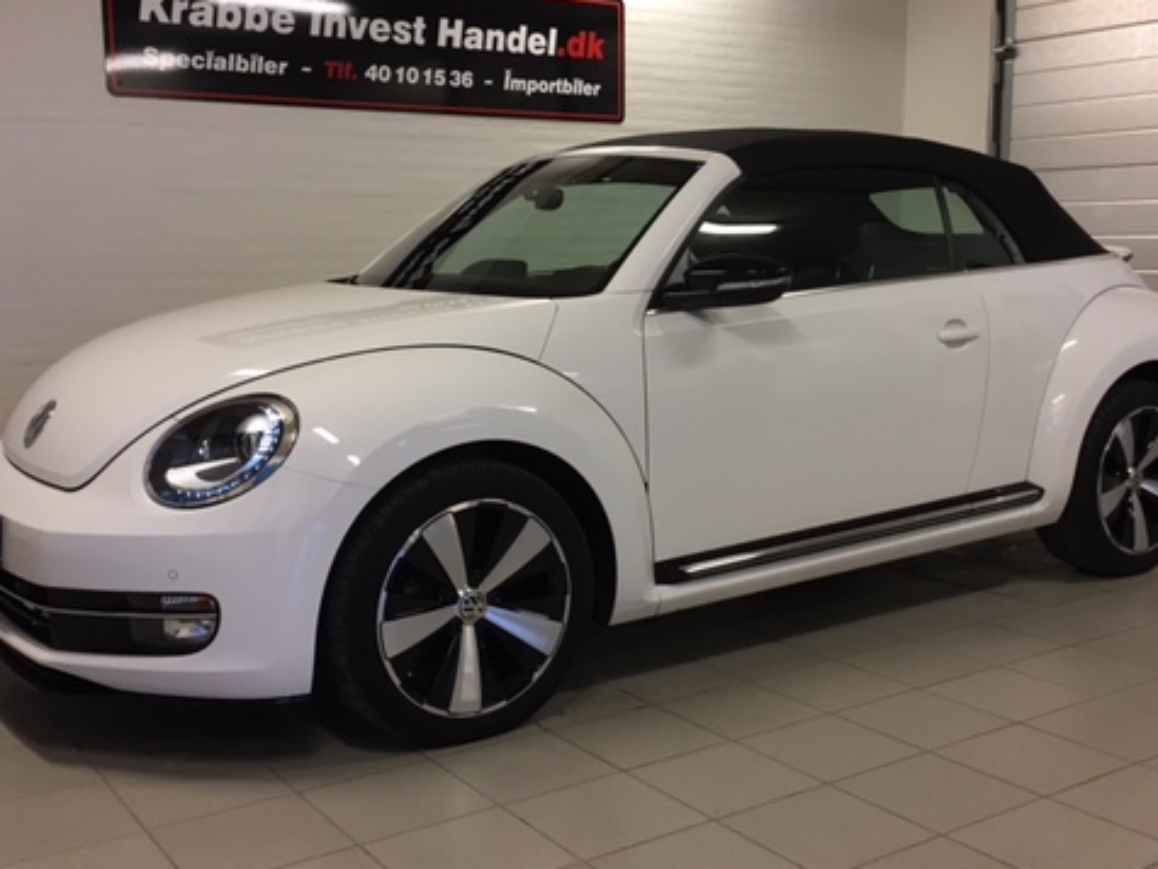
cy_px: 404
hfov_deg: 47.8
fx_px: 1305
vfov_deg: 36.8
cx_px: 611
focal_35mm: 39
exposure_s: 1/33
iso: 80
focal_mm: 4.15
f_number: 2.2
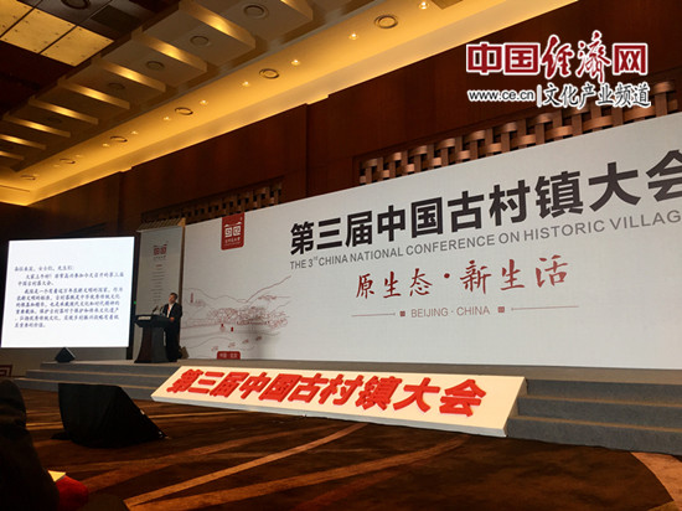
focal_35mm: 29
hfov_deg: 61.7
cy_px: 256
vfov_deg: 48.2
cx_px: 341
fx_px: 571
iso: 40
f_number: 2.2
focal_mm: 4.15
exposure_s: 1/100
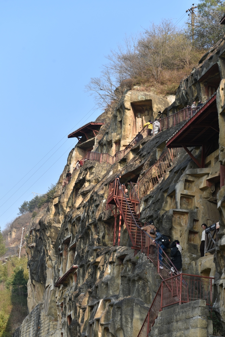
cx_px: 112
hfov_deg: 21.9
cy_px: 168
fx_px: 582
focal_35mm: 62
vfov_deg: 32.4
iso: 250
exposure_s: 1/500
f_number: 7.1
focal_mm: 62
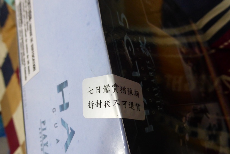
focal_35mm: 27
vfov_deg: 47.8
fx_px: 172
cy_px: 85
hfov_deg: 67.4
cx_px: 111
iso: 400
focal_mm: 4.3
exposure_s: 1/25
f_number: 3.3
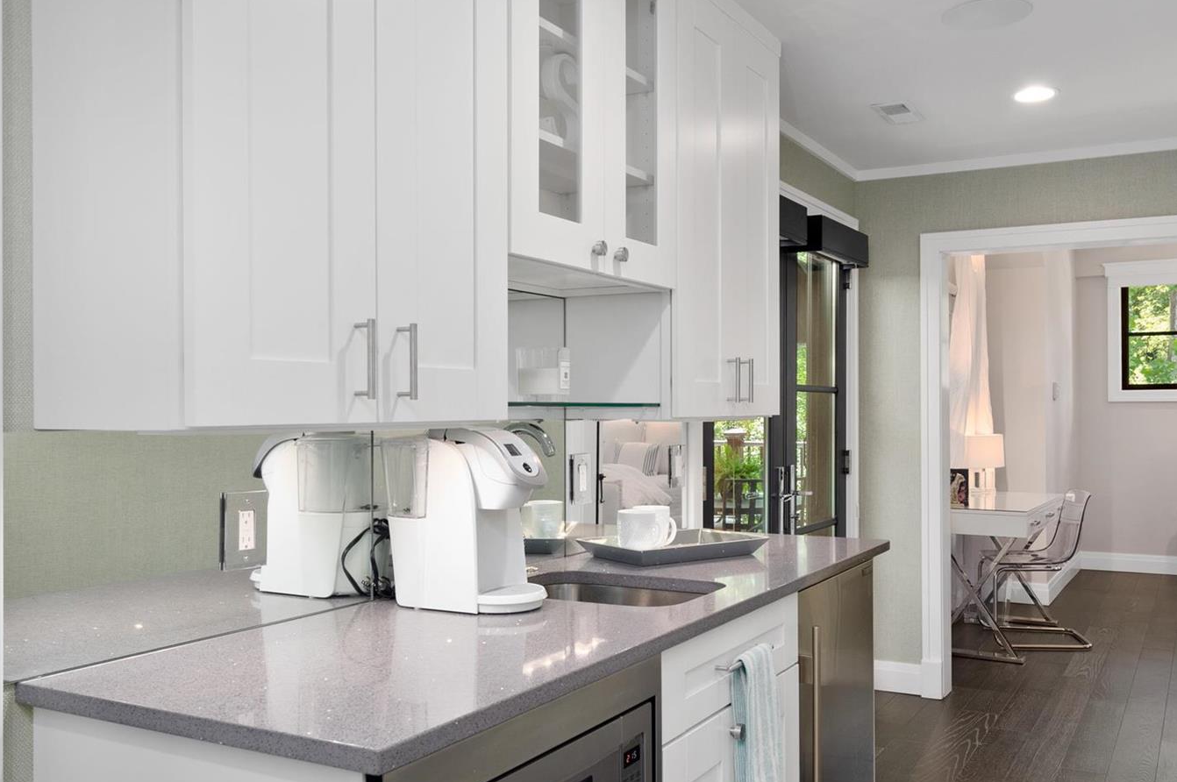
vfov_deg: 42.2
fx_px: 1013
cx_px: 655
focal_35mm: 31
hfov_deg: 60.2
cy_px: 419
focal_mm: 13
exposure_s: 1/6
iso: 400
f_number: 7.1
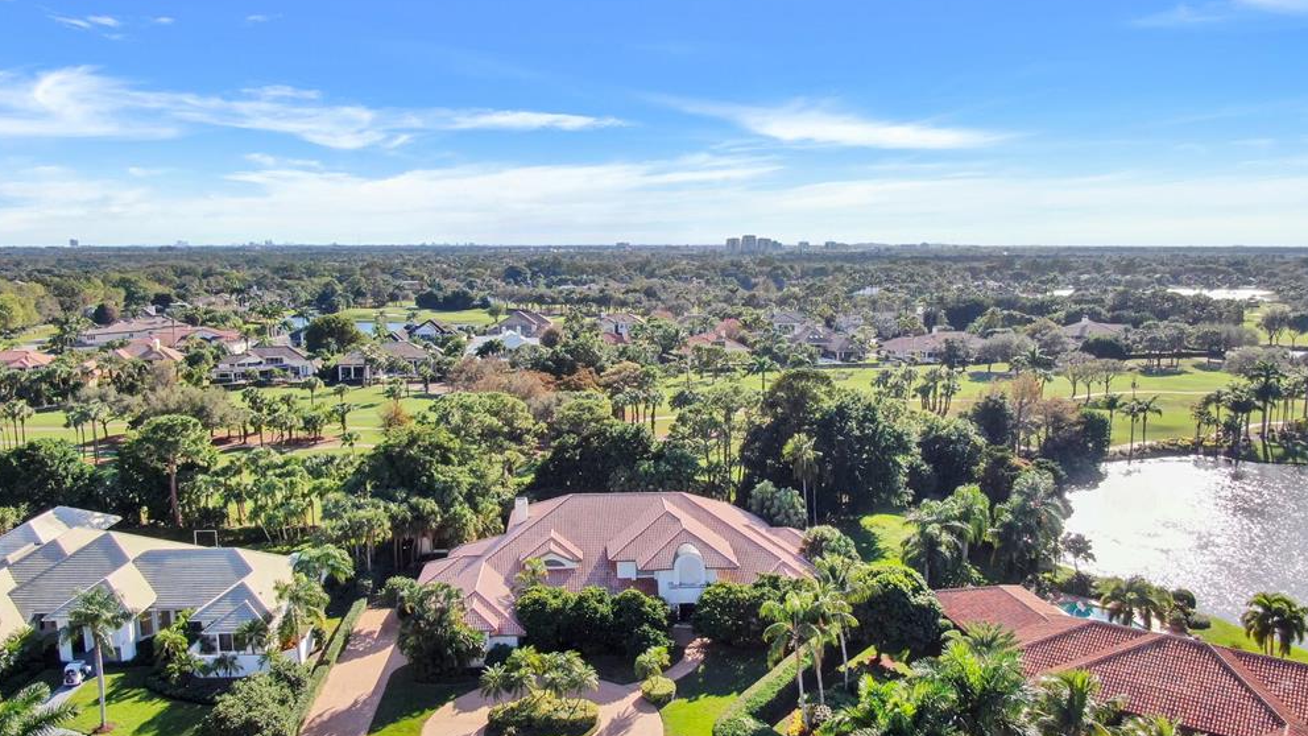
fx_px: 936
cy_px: 402
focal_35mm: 27
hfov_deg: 69.9
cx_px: 646
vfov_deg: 42.8
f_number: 2.8
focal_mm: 4.39
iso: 110
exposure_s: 1/800
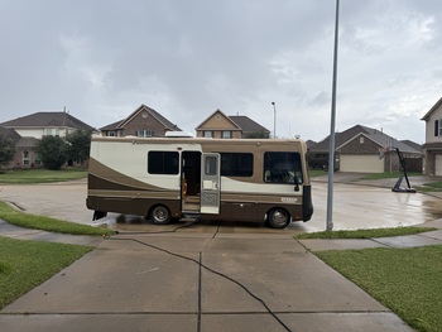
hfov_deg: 71.6
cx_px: 221
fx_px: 307
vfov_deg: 56.9
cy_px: 166
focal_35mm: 24
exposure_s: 1/1812
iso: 80
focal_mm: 6.76
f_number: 1.78
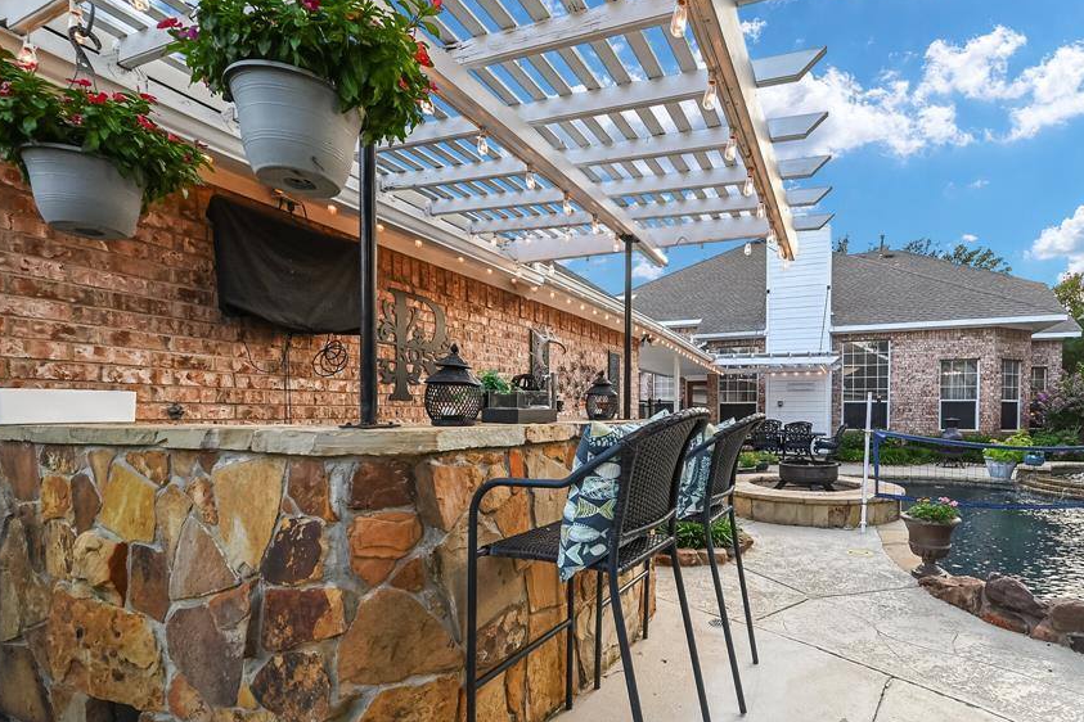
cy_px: 422
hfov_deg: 92.3
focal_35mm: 17
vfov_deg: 69.9
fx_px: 512
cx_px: 642
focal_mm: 14
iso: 1250
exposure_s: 1/200
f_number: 8
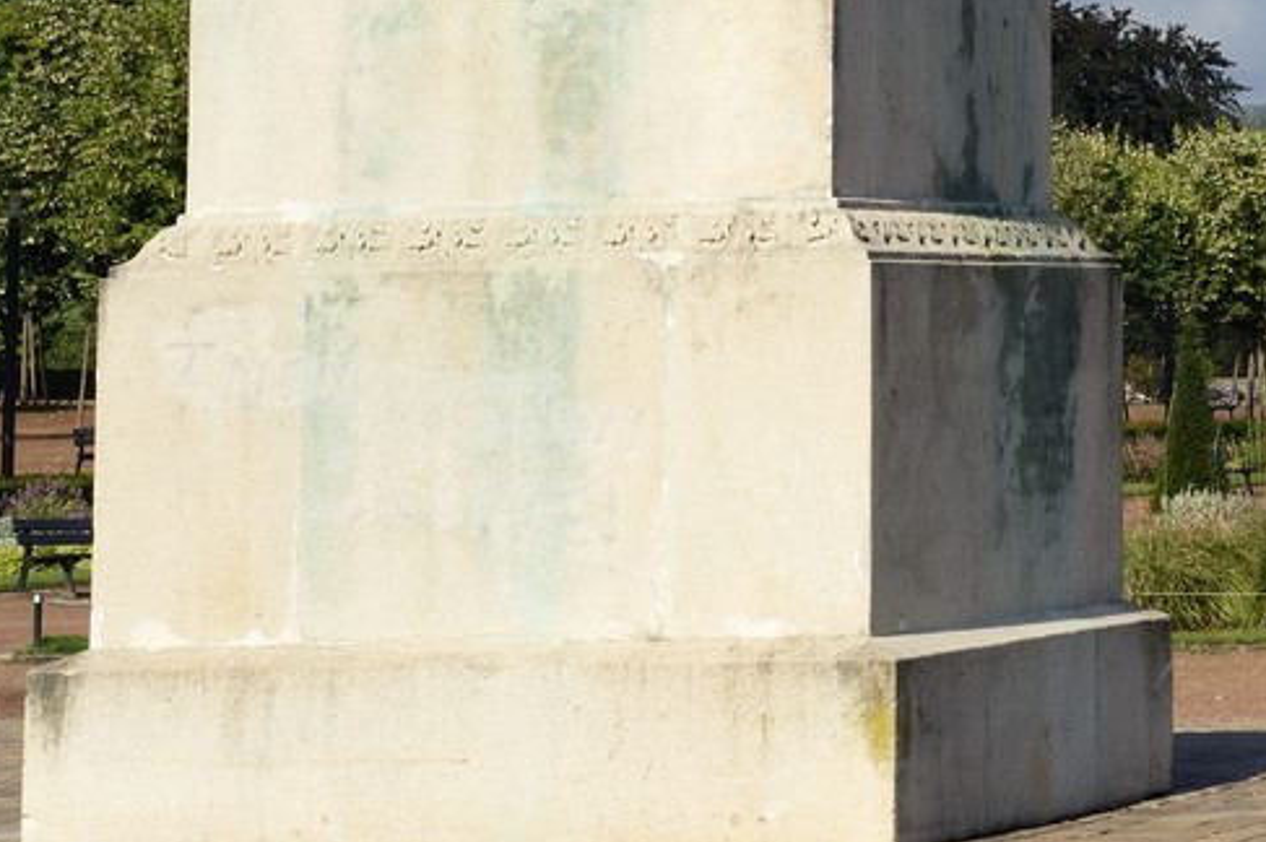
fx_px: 6466
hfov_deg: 10.8
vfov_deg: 7.4
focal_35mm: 184
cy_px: -291
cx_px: 1939
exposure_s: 1/200
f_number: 14
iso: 200
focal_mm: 56
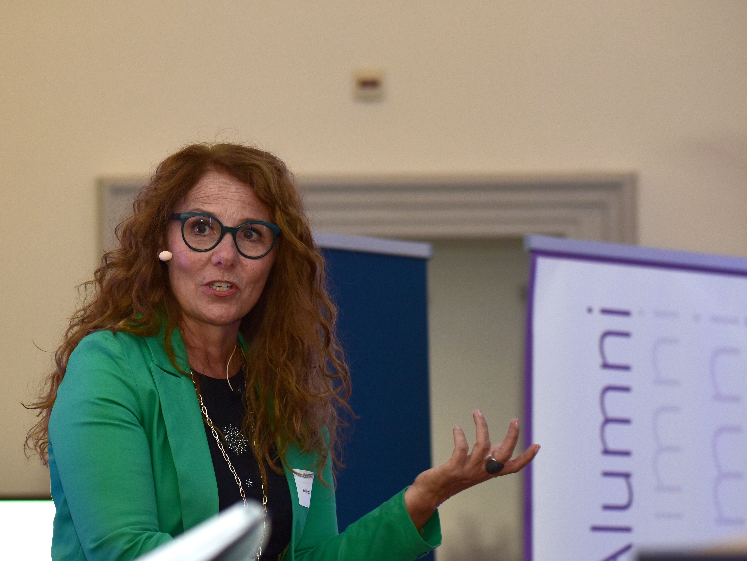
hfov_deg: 9.9
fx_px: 4316
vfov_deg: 7.4
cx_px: 100
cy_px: 322
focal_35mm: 200
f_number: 4
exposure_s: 1/60
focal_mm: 110
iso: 500
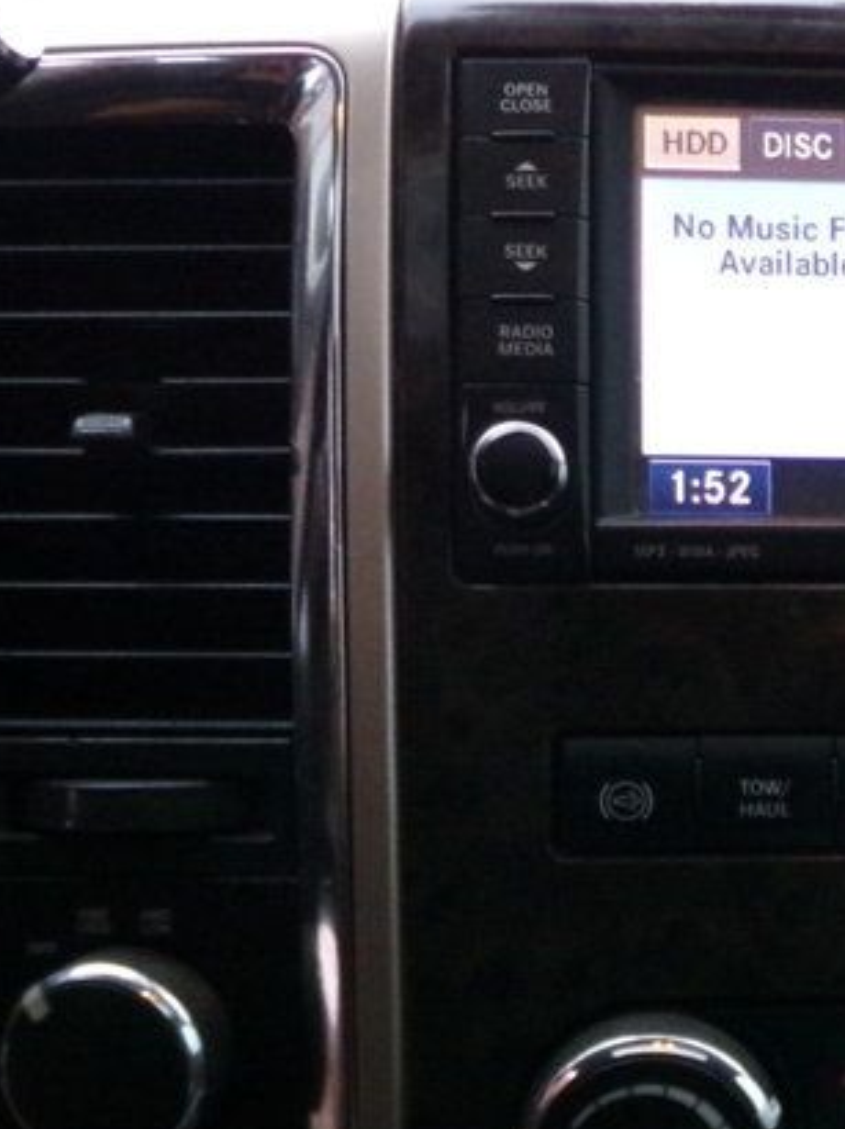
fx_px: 2281
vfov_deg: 27.6
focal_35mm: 70
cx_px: 969
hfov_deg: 19.9
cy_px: 774
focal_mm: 5
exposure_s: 1/60
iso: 800
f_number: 3.8
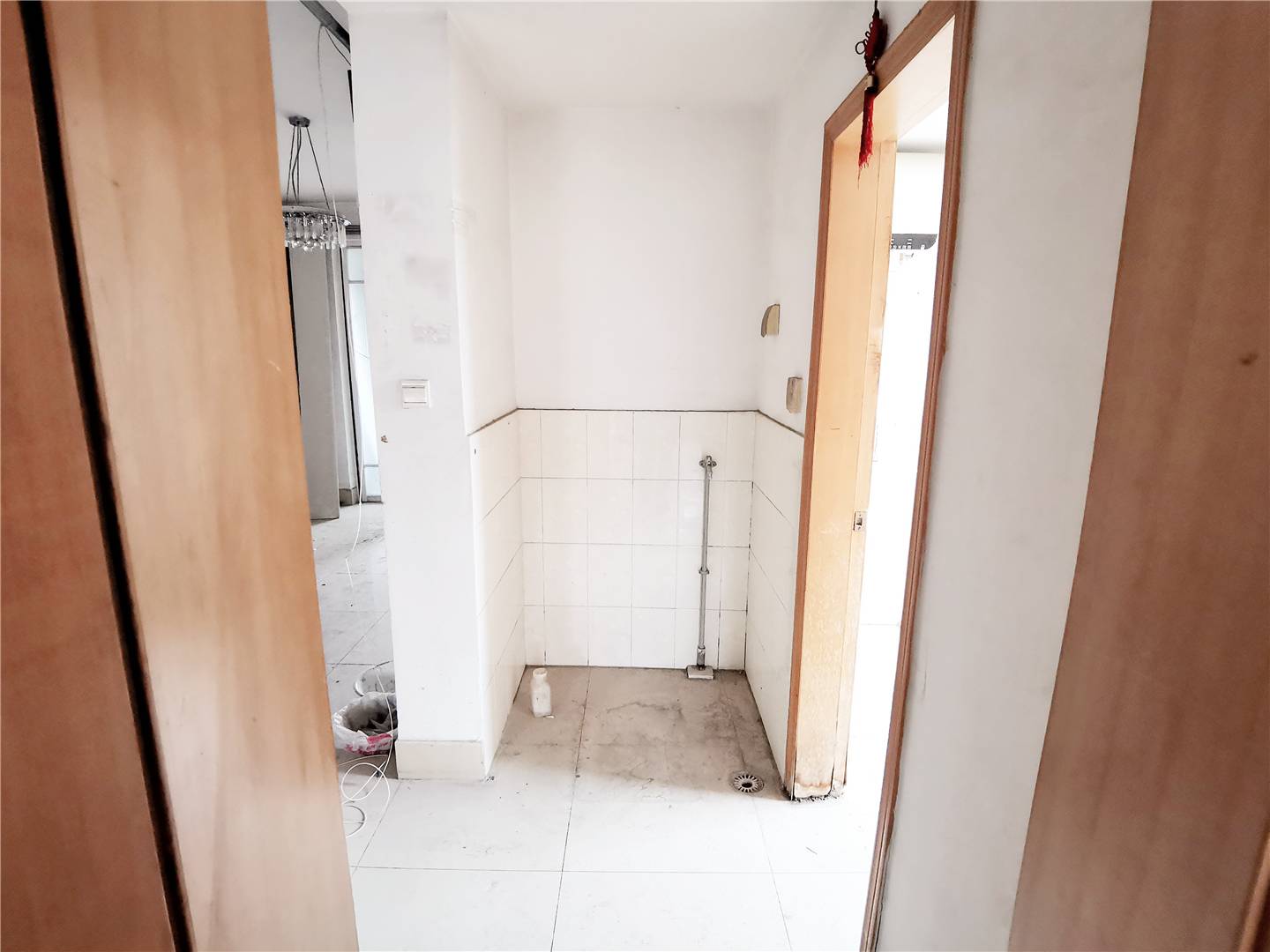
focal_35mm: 17
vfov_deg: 74.7
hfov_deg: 91.0
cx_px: 635
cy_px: 476
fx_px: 624
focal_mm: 2.26
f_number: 2.2
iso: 500
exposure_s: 1/50
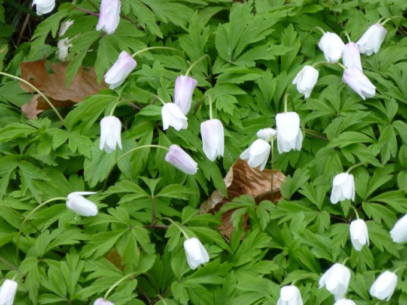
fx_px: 5644
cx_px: 204
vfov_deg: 3.1
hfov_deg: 4.1
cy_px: 152
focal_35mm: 480
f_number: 6.4
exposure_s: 1/30
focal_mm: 86
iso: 400
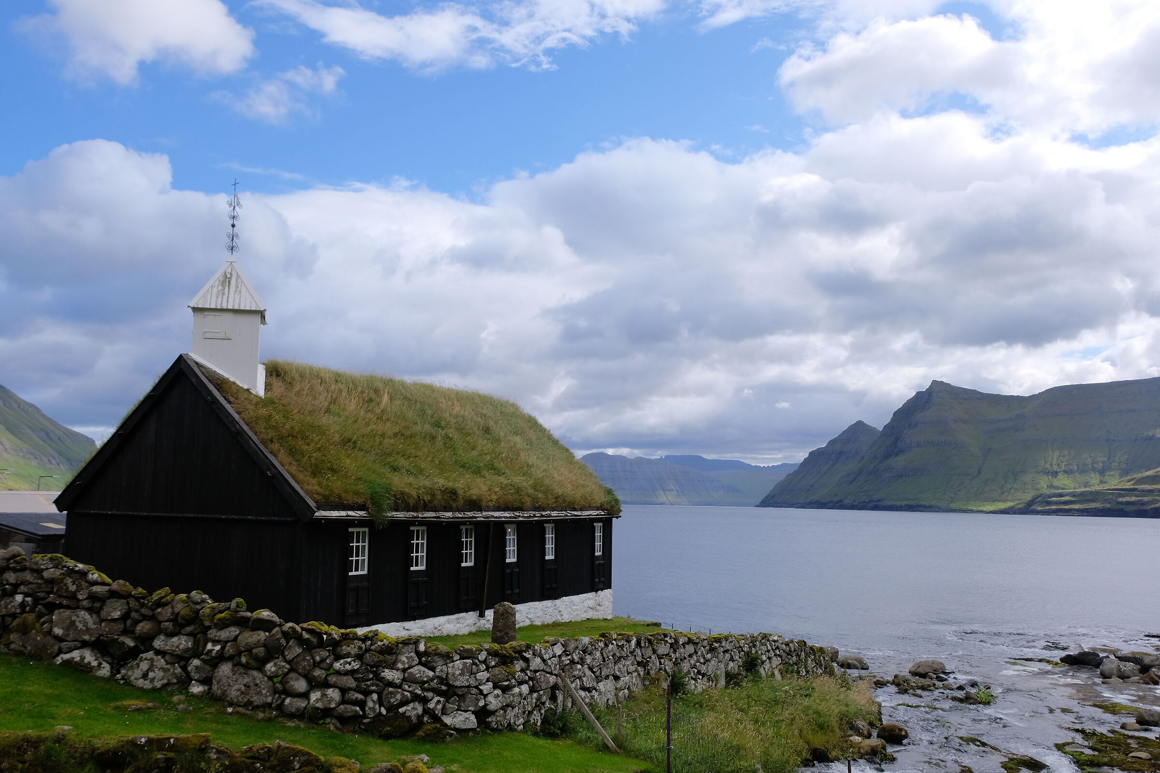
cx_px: 580
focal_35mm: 29
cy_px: 386
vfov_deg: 45.0
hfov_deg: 63.7
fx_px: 934
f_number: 8
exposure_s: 1/550
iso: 400
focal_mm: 19.2
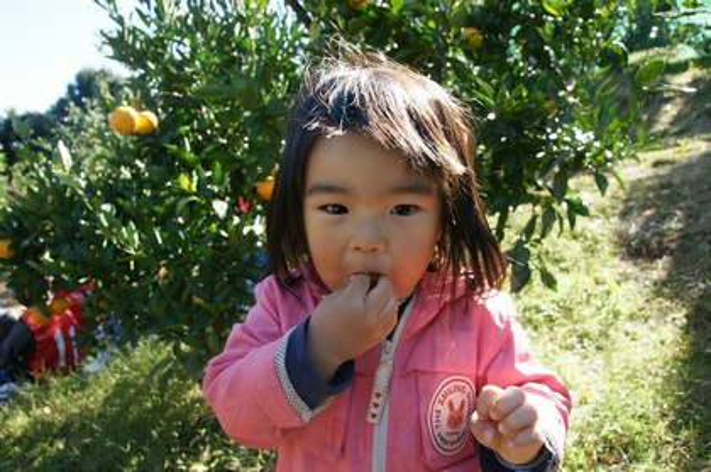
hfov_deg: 73.8
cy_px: 236
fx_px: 473
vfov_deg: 53.0
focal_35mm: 24
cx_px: 356
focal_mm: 16
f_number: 5.6
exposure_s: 1/200
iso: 200
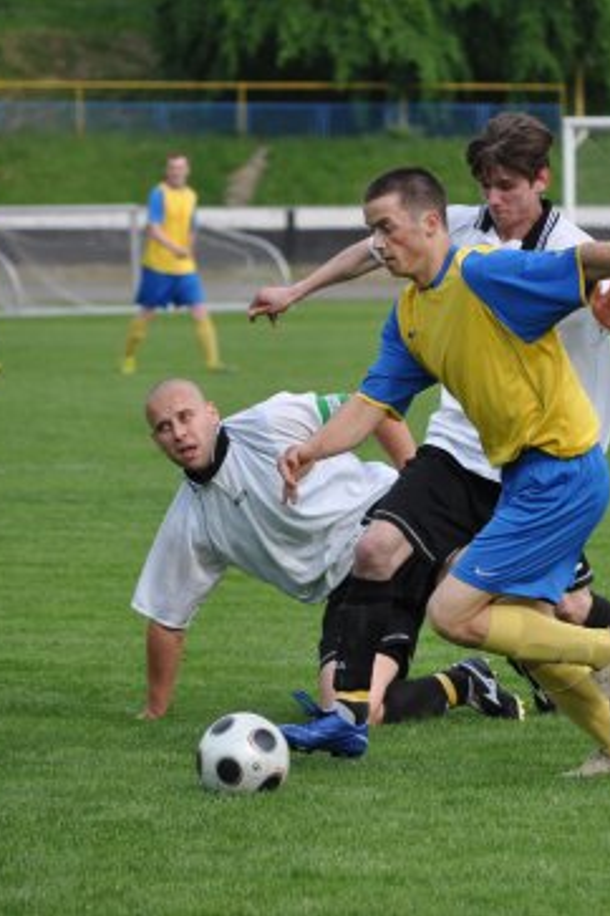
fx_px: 7796
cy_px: 458
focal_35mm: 307
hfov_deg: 4.5
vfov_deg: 6.7
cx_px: 497
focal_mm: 135
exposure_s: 1/1250
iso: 400
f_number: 5.6
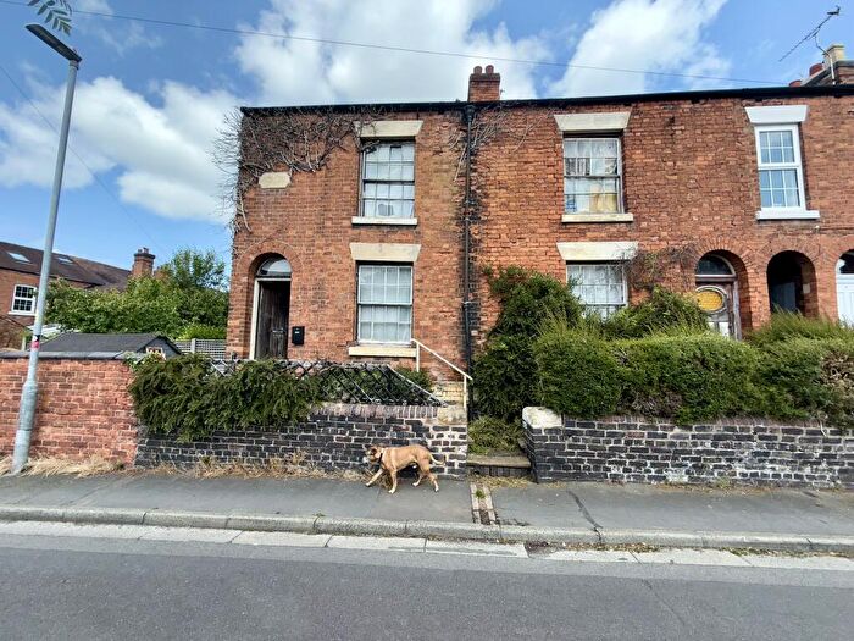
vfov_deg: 85.7
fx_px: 345
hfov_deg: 102.1
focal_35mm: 14
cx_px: 427
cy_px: 320
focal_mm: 2.22
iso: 16
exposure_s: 1/540
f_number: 2.2
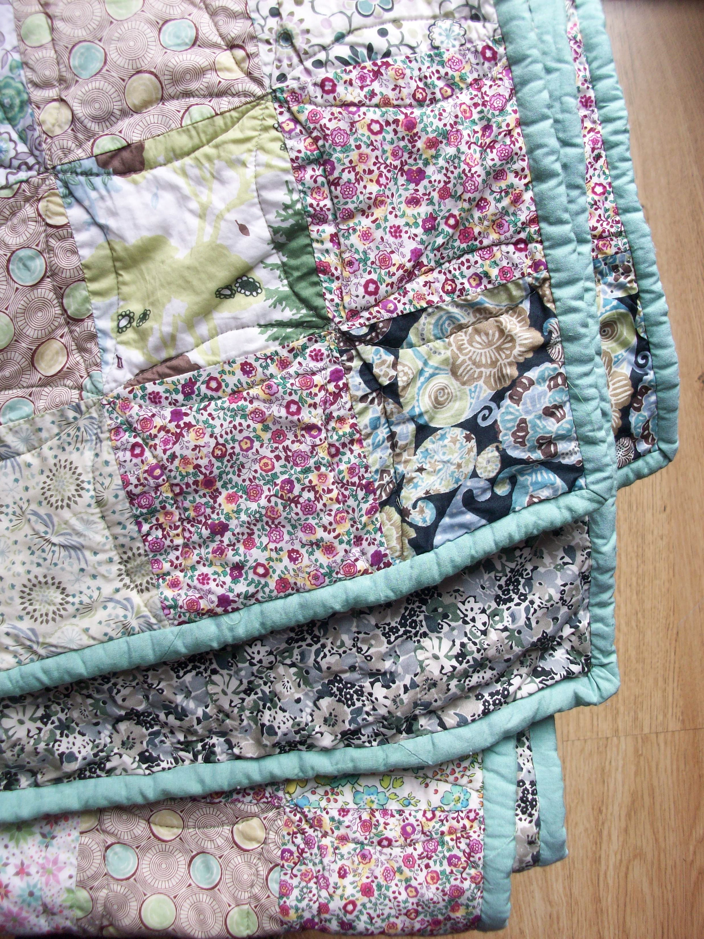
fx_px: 922
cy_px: 470
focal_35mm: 34
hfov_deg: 41.8
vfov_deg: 54.0
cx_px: 352
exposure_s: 1/74.8
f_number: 2.8
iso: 64
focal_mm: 5.7
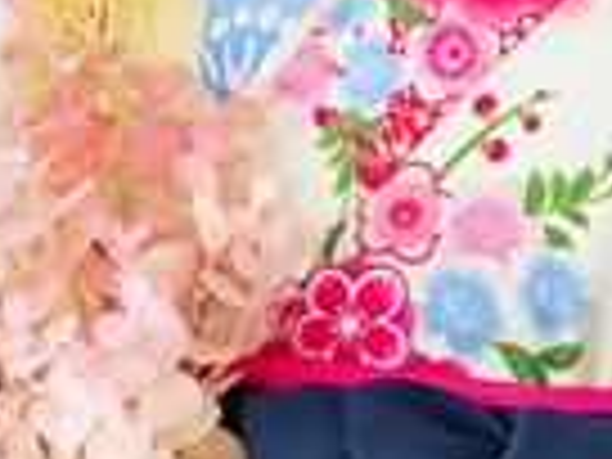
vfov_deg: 5.6
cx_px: 598
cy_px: -205
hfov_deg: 7.5
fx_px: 4632
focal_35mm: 262
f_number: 2.8
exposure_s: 1/160
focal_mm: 50
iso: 125
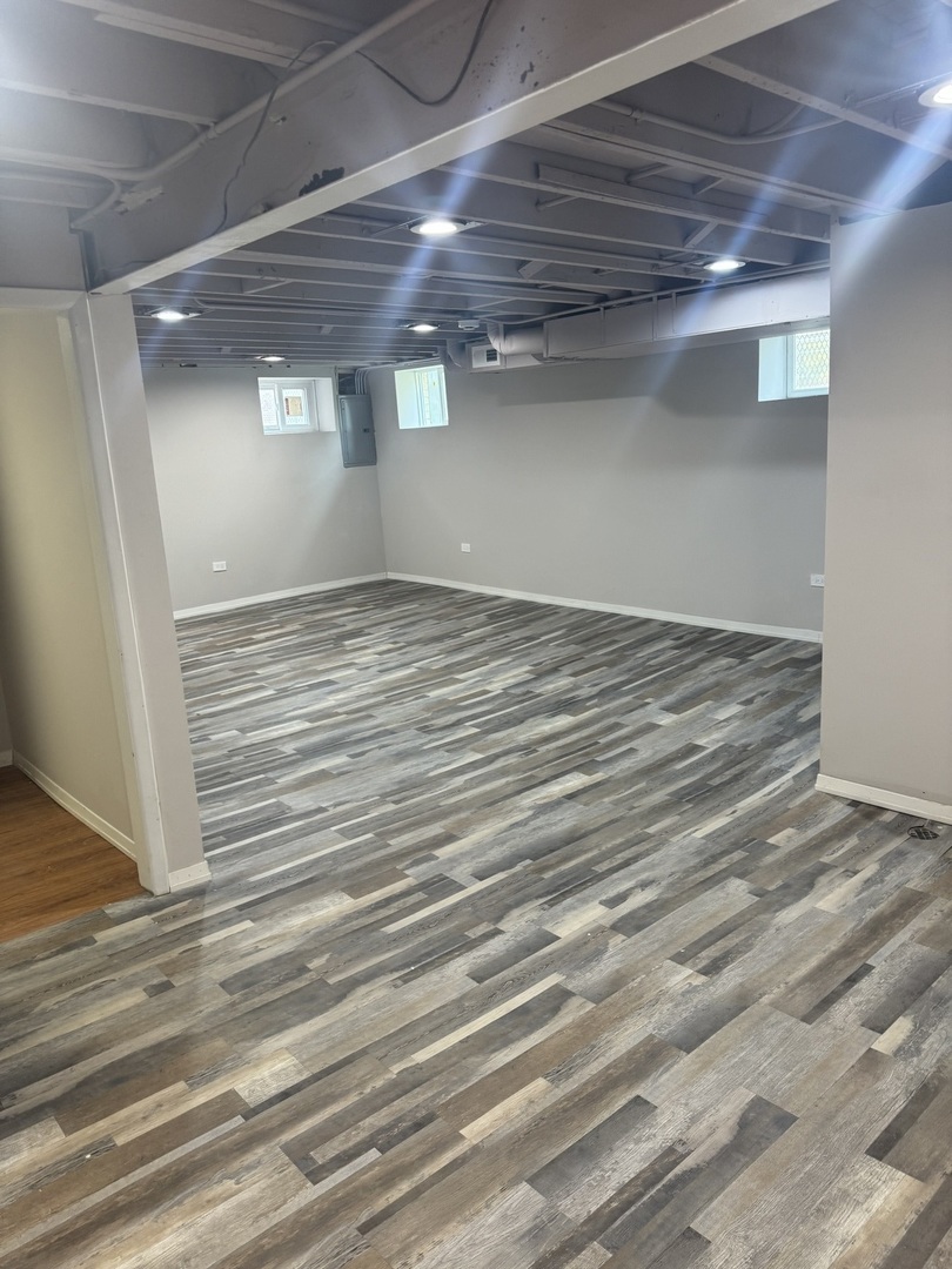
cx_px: 476
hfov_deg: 56.8
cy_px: 634
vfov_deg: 71.6
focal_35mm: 24
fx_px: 880
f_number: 1.78
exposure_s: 1/60
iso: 125
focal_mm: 6.86
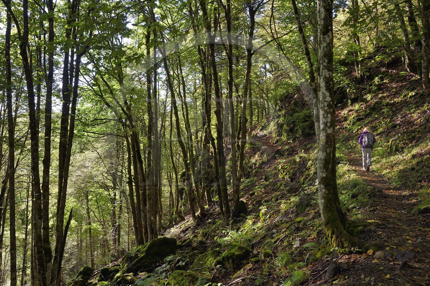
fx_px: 382
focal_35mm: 32
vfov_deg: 41.0
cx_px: 215
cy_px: 143
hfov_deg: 58.8
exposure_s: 1/125
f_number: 8
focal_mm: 32
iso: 400
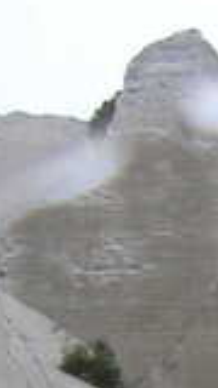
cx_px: 763
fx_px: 2014
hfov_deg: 5.6
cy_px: 712
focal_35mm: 196
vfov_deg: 10.3
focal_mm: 6
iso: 50
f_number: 2.7
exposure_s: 1/52
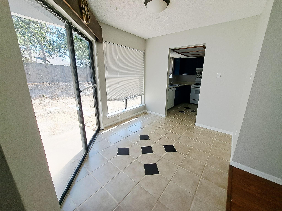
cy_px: 106
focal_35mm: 13
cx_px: 141
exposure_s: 1/473
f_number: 2.2
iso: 50
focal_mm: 1.74
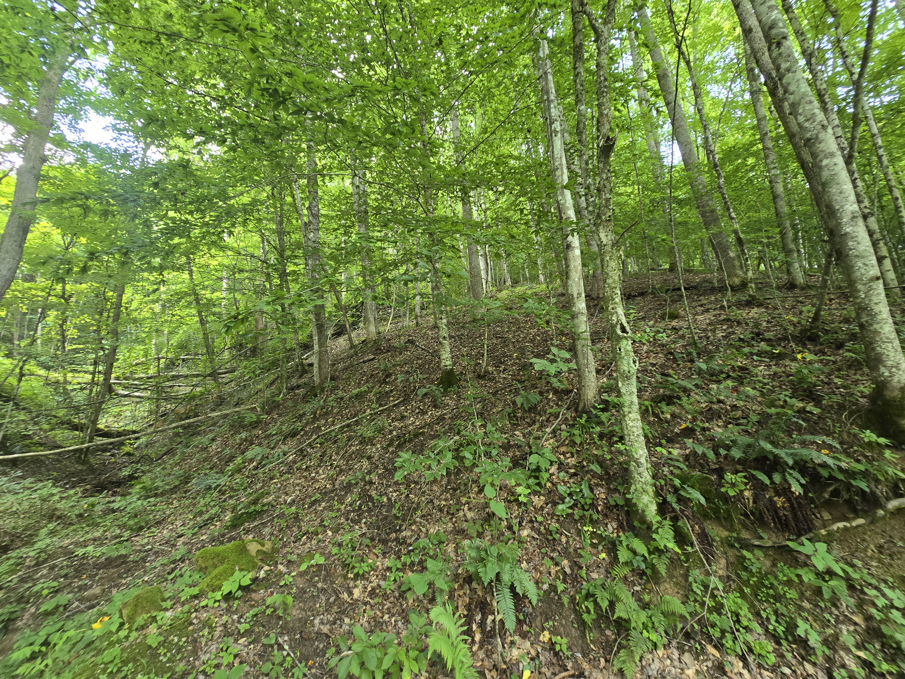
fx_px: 340
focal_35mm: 13
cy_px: 340
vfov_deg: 89.9
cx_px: 452
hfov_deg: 106.2
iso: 200
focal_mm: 2.2
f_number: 2.2
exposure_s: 1/60
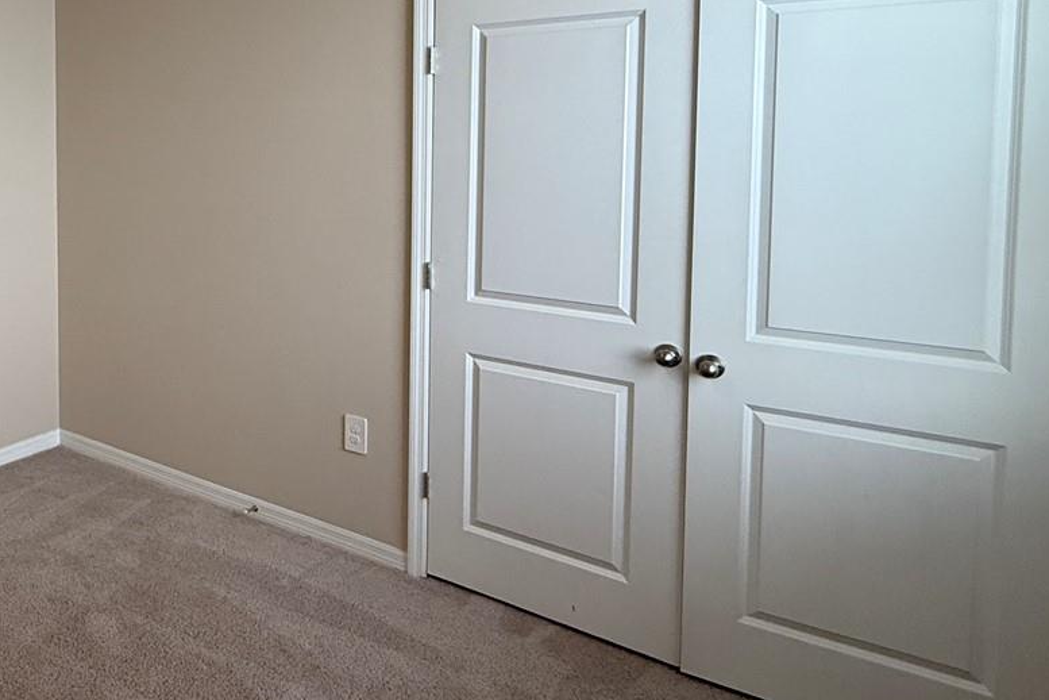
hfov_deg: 54.1
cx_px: 105
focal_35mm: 30
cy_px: 181
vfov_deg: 42.4
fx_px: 874
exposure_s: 1/120
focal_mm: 2.22
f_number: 2.2
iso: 200
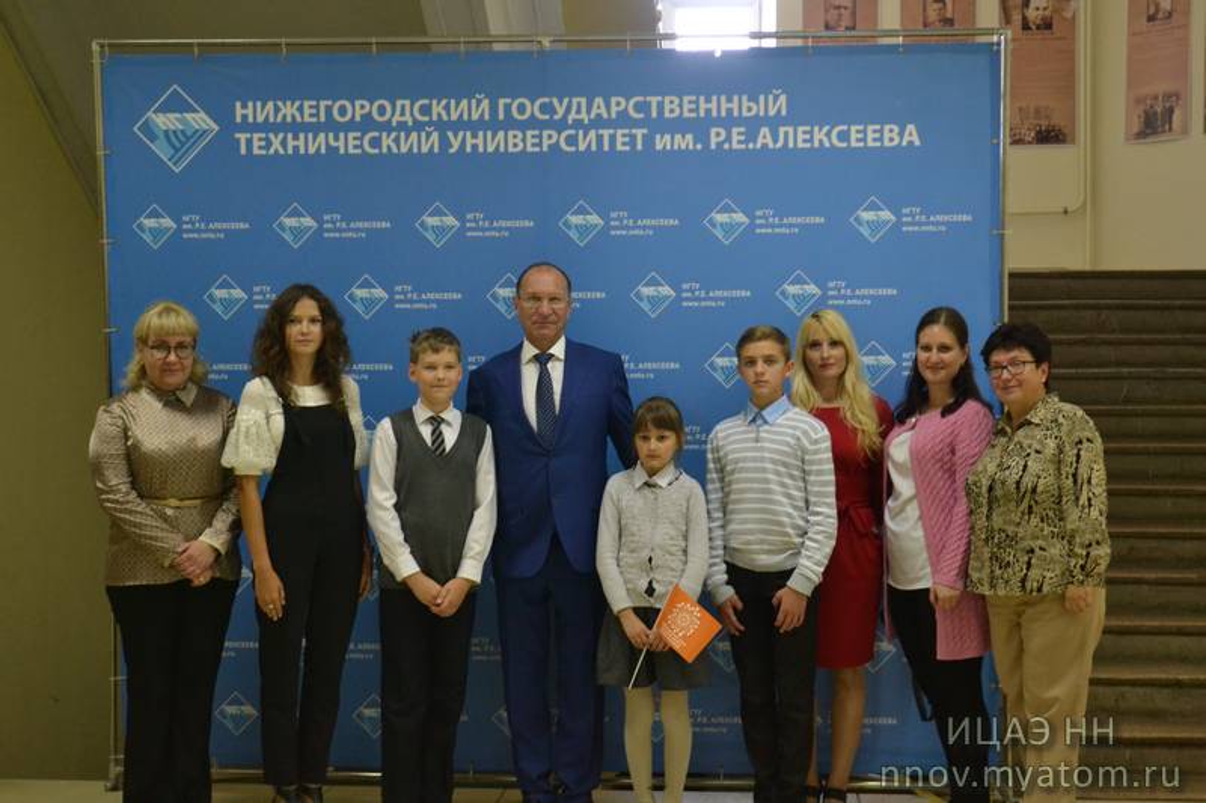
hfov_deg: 33.4
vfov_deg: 22.6
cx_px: 603
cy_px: 402
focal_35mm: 60
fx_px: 2009
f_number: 5.3
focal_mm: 40
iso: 2000
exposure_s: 1/60
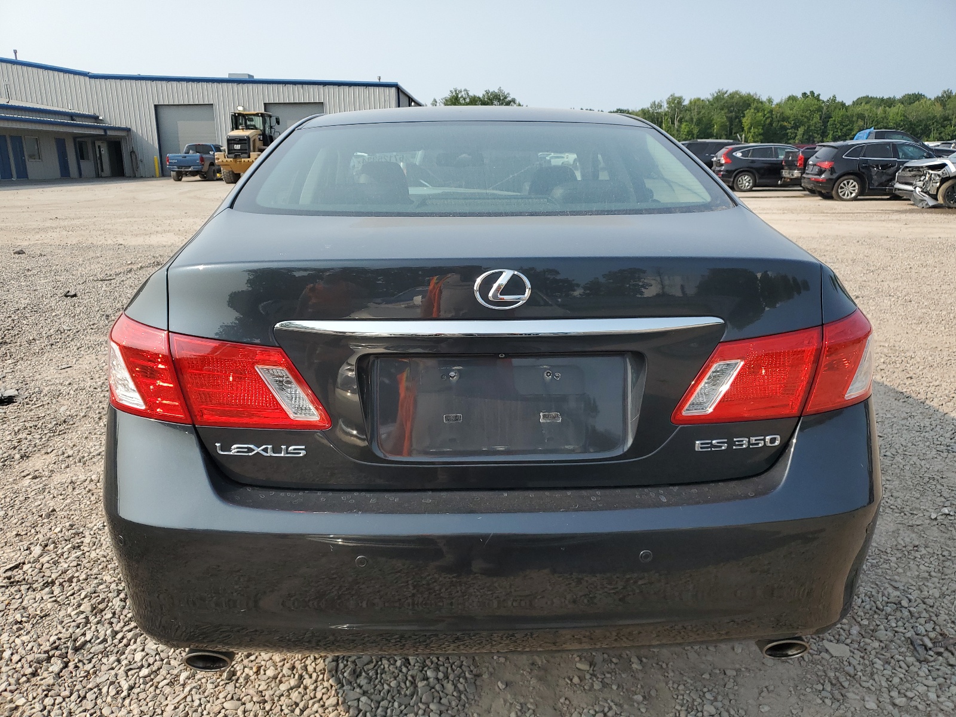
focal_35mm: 26
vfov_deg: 53.1
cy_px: 358
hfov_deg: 67.3
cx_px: 478
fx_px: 718
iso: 50
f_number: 1.5
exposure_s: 1/2000
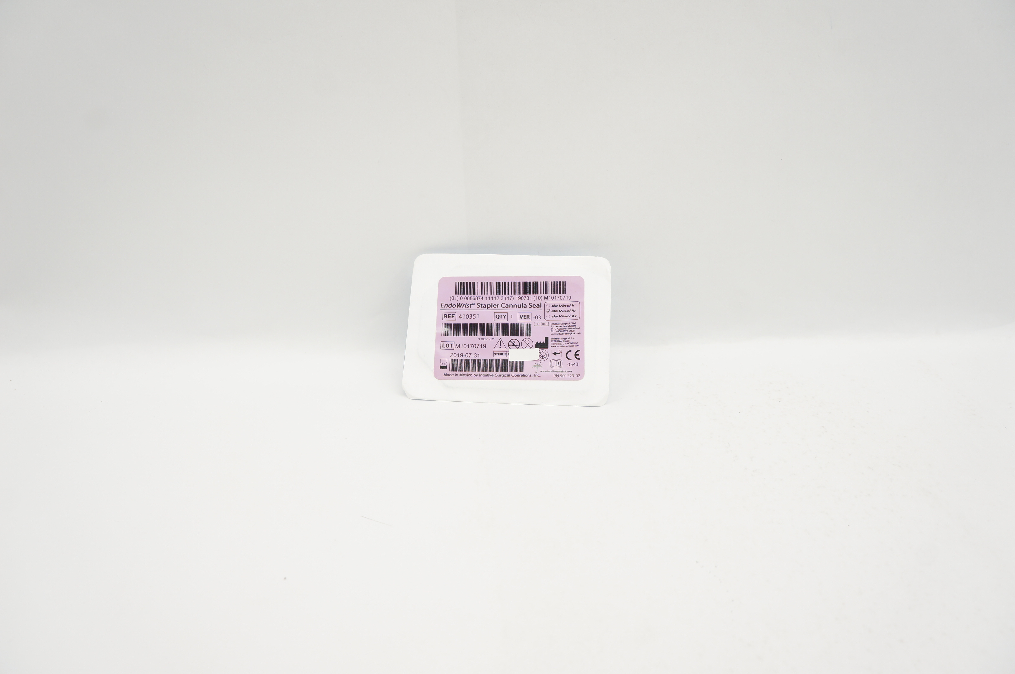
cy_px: 337
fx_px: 760
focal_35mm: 27
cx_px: 508
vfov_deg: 47.8
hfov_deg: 67.4
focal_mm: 18
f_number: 6.3
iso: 200
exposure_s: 1/30
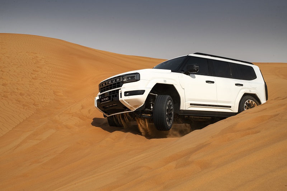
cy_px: 96
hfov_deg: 39.6
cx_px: 144
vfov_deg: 27.0
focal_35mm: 50
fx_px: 399
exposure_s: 1/1250
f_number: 14
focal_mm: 50
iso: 500
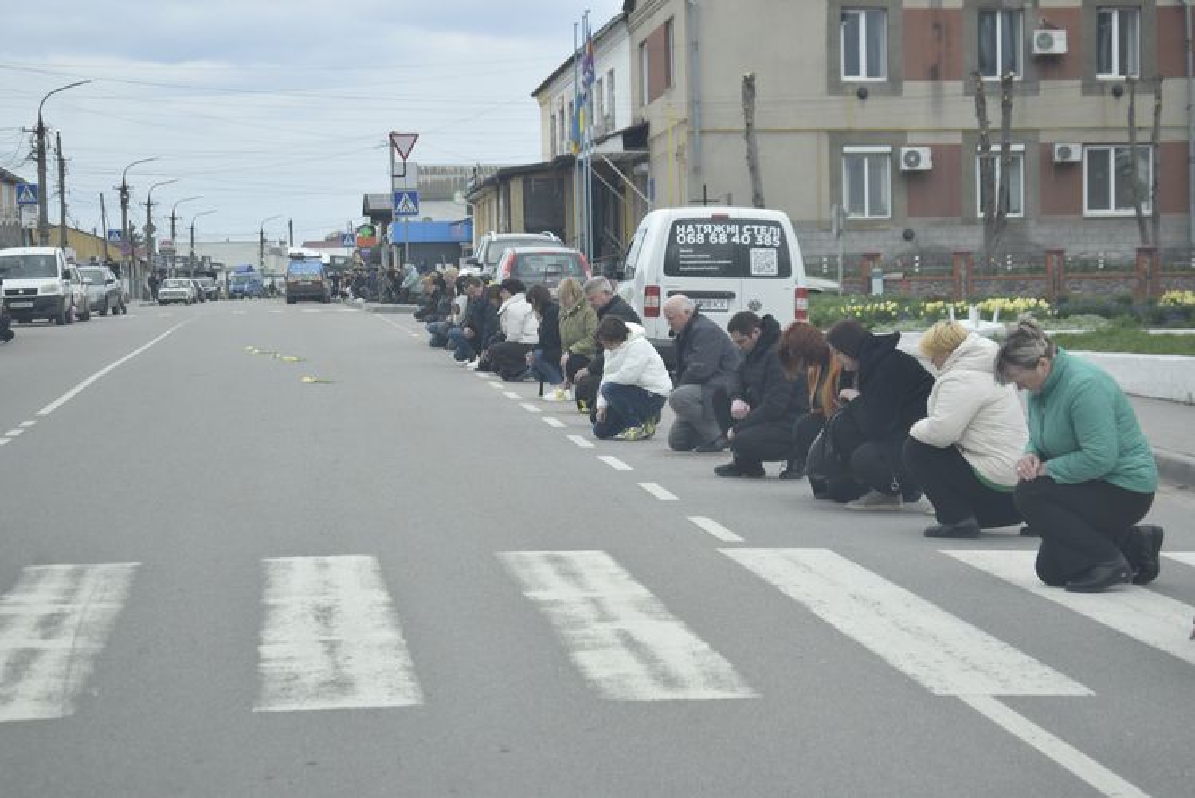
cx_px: 598
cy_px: 399
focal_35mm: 82
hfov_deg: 24.6
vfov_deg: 16.6
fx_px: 2740
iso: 200
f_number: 5.6
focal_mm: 55
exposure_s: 1/400
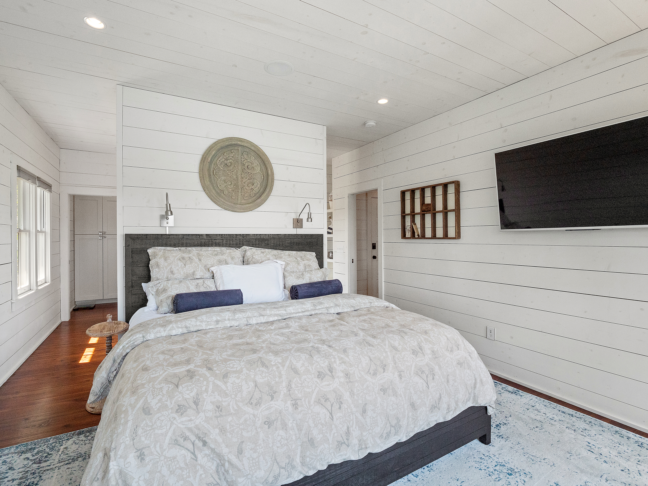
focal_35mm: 16
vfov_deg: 78.1
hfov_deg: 94.5
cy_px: 243
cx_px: 324
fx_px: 300
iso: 400
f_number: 5.6
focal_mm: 8
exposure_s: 1/100
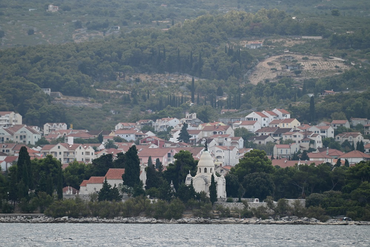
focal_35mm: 300
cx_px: 185
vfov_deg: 4.6
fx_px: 3084
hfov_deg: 6.9
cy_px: 124
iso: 160
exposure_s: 1/320
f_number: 5.6
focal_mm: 300
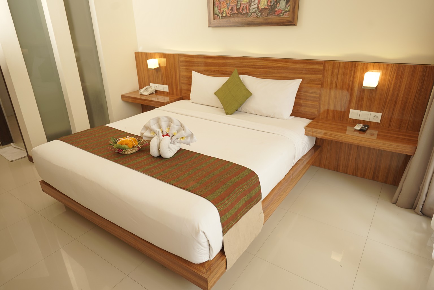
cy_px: 145
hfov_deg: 76.1
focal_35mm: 23
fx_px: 277
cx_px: 217
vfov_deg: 55.1
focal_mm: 23
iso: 100
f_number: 4
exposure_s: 1/10
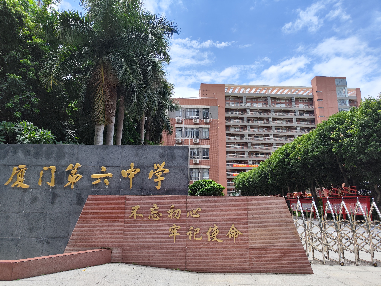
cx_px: 190
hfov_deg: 71.6
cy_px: 143
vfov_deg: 56.8
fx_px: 264
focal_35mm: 24
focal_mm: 6.92
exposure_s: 1/5000
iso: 50
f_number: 1.9
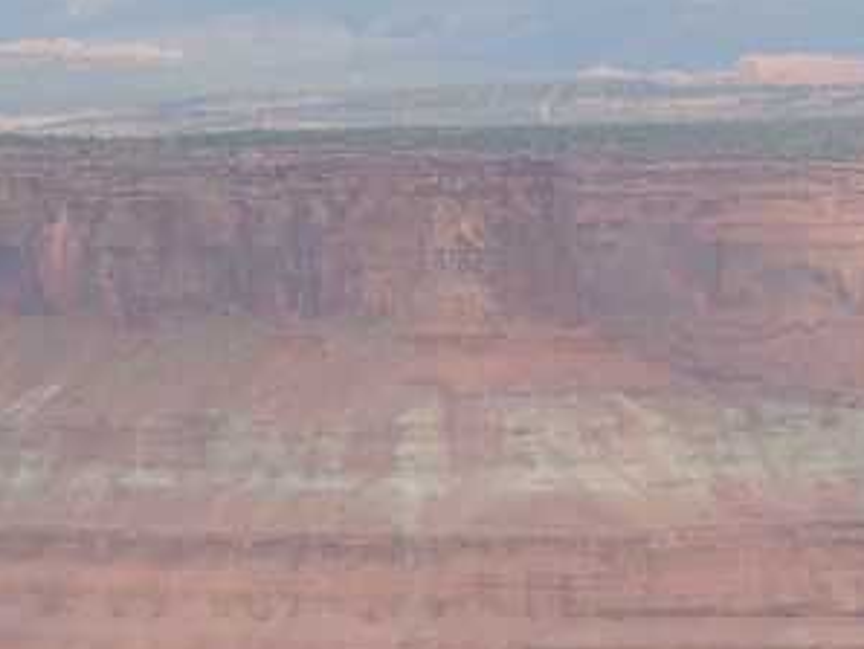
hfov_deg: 4.4
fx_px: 11266
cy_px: 501
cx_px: 1505
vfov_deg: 3.3
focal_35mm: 451
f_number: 4.2
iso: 100
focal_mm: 18.7
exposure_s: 1/500
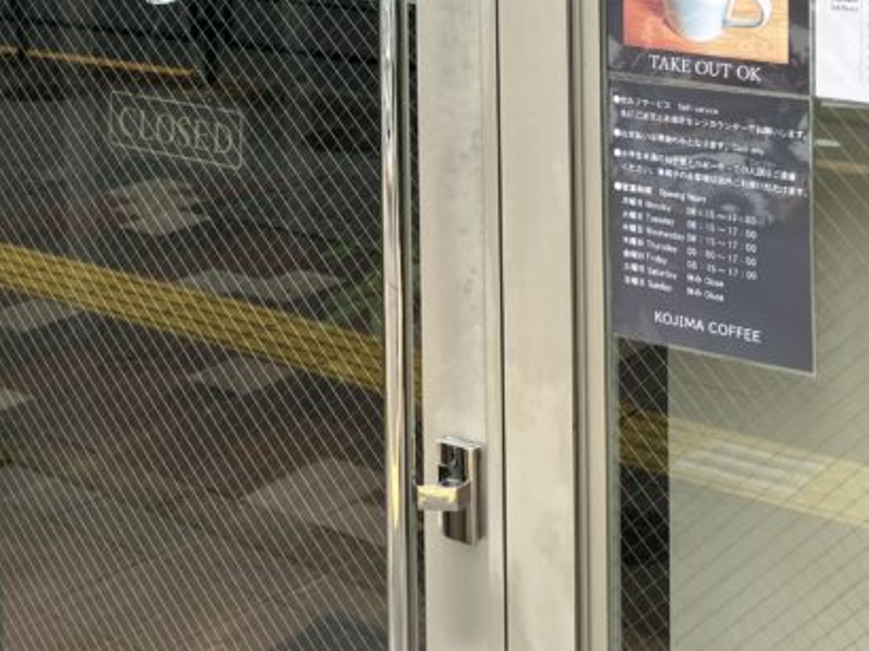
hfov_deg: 27.8
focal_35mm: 70
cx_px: 398
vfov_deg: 19.8
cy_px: -108
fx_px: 1756
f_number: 1.8
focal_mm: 3.99
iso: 25
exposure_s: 1/182
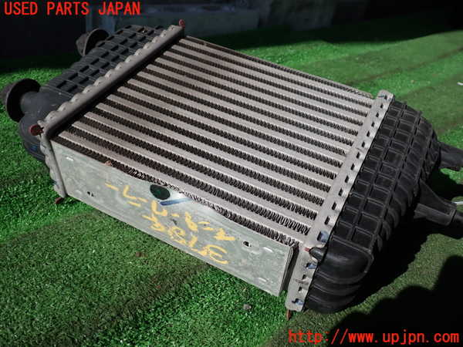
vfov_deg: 44.2
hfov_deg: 56.8
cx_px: 232
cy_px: 174
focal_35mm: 32
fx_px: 428
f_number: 2.4
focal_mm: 5.79
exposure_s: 1/2000
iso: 100
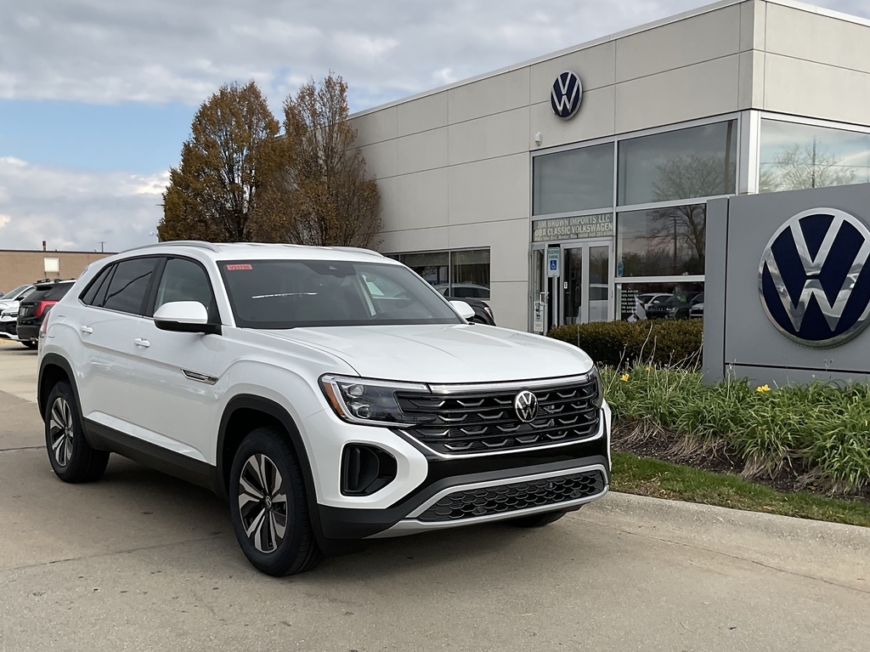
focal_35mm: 29
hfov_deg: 61.7
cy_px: 326
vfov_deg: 48.2
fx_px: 729
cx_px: 435
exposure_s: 1/1984
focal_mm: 3
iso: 16
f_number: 1.8
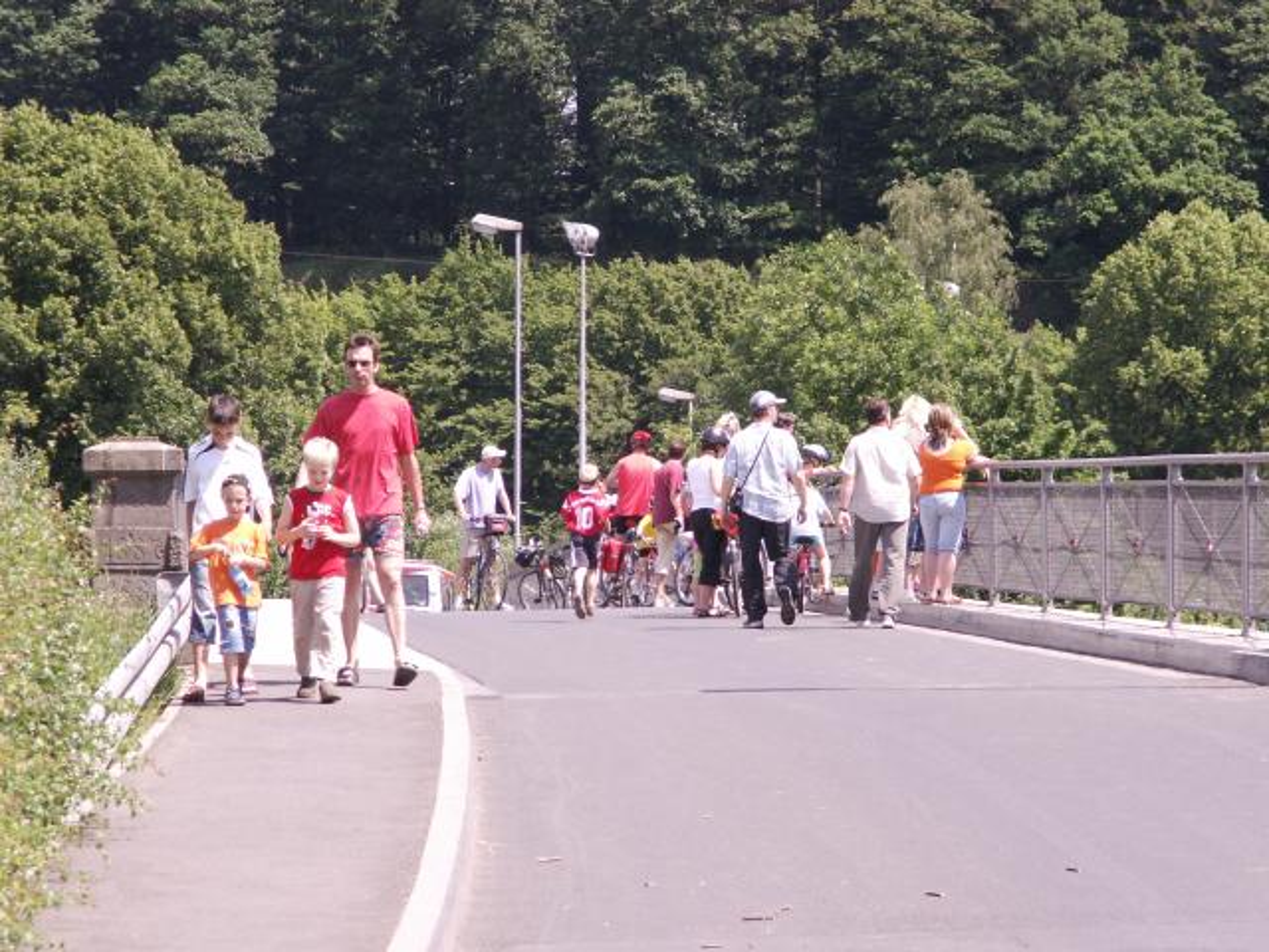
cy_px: 476
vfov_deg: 8.6
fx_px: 6305
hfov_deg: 11.5
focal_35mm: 172
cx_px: 634
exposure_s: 1/250
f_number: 4.5
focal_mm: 28.2
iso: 50
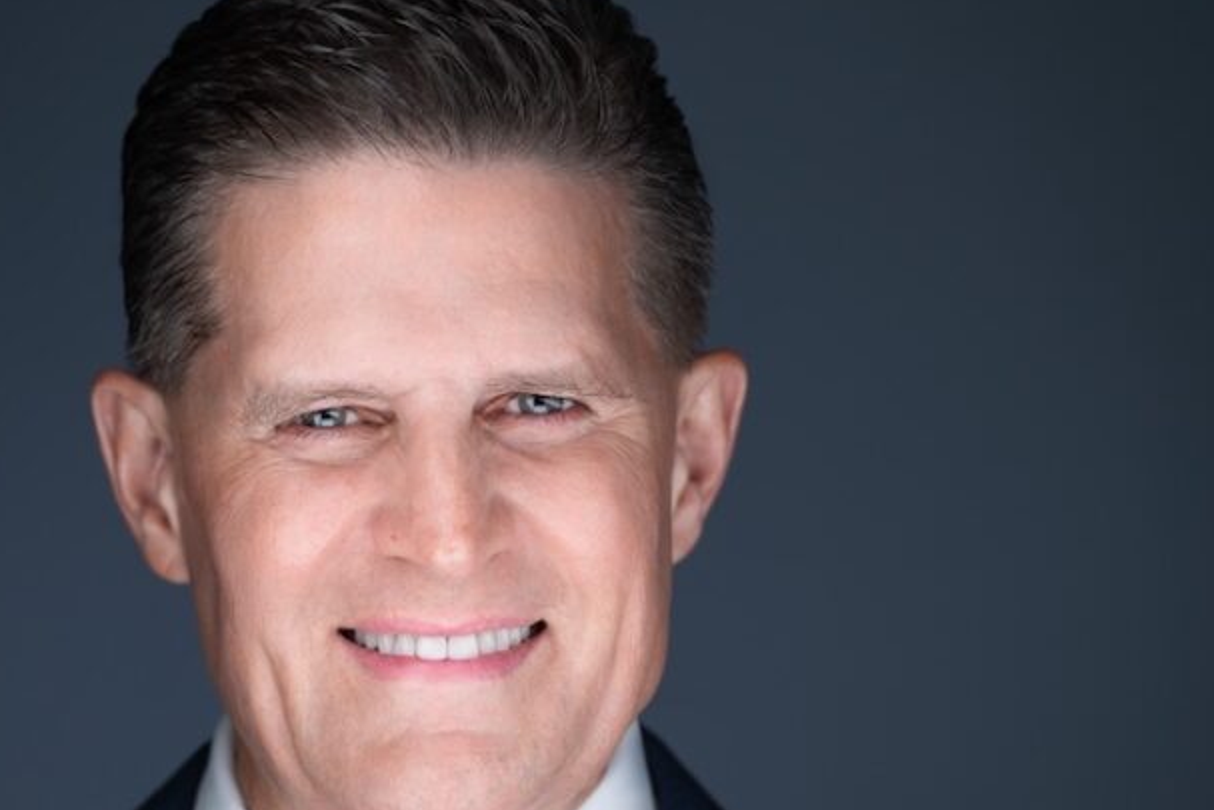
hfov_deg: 11.6
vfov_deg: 7.8
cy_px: 596
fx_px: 5970
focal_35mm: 177
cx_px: 454
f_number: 4
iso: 160
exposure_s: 1/200
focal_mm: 105
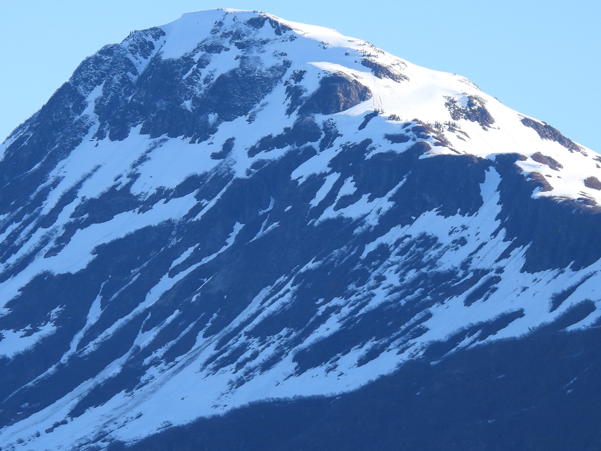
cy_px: 274
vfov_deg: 3.5
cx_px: 212
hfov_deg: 4.7
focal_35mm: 421
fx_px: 7309
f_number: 5
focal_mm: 53.5
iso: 100
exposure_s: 1/400
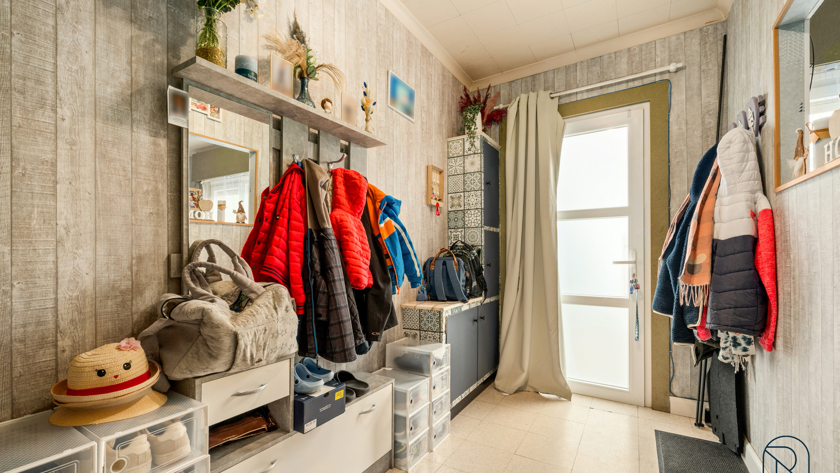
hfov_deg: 103.0
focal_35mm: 15
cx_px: 421
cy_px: 242
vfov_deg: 70.5
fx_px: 334
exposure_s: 1/3
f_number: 11
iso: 250
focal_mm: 14
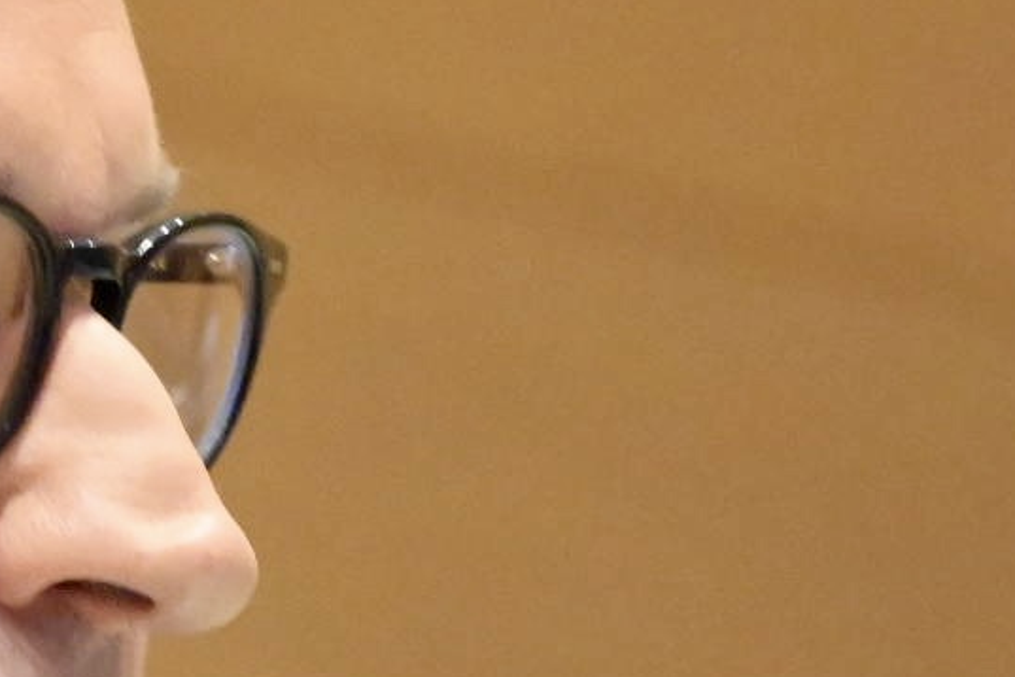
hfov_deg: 2.1
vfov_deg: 1.4
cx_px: -138
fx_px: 27420
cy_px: 946
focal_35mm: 973
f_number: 5.3
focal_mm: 125
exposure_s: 1/50
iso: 6400
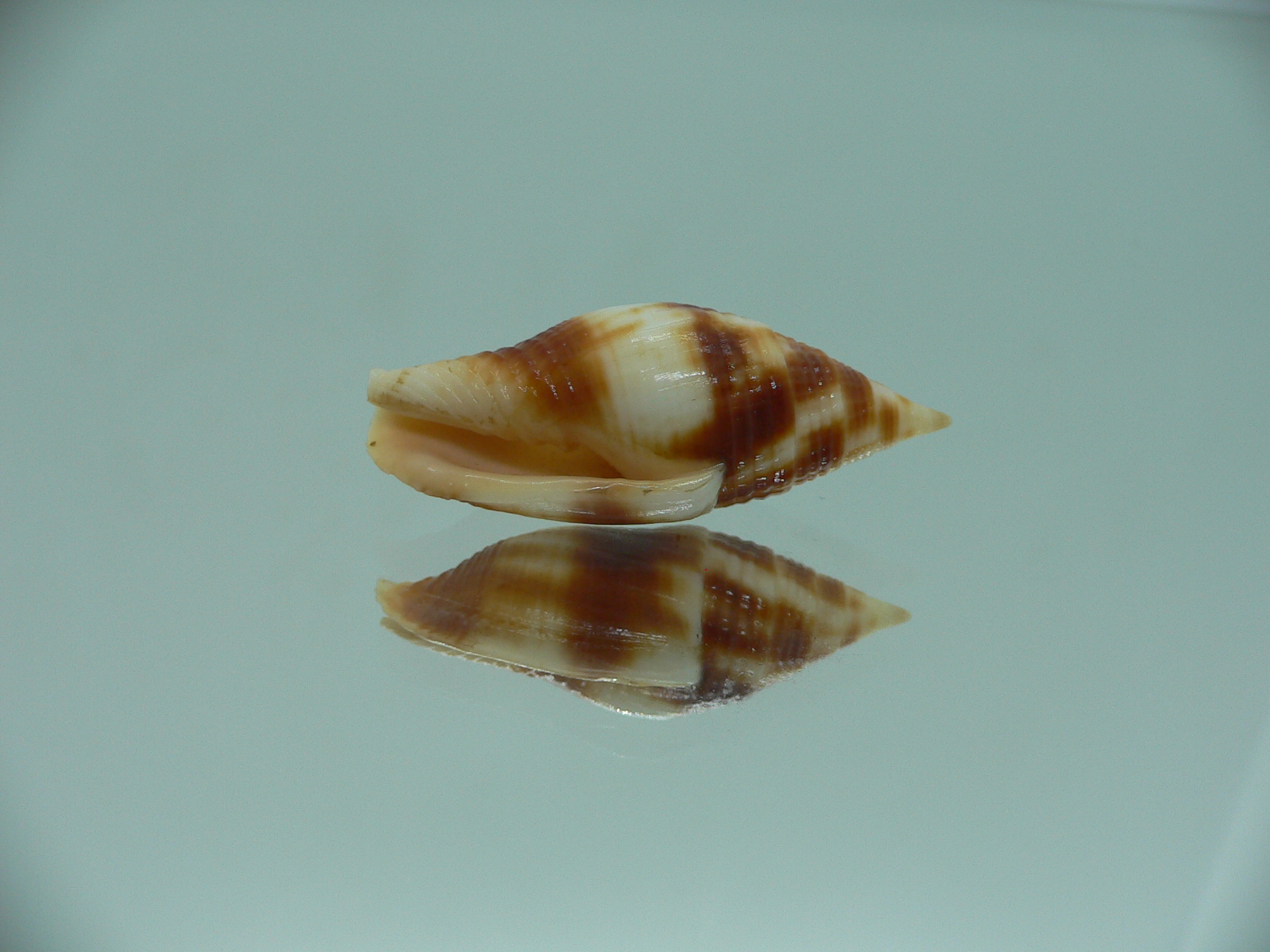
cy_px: 476
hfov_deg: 52.6
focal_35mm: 35
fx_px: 1284
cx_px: 635
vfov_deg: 40.7
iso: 80
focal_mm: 4.6
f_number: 2.8
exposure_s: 1/60
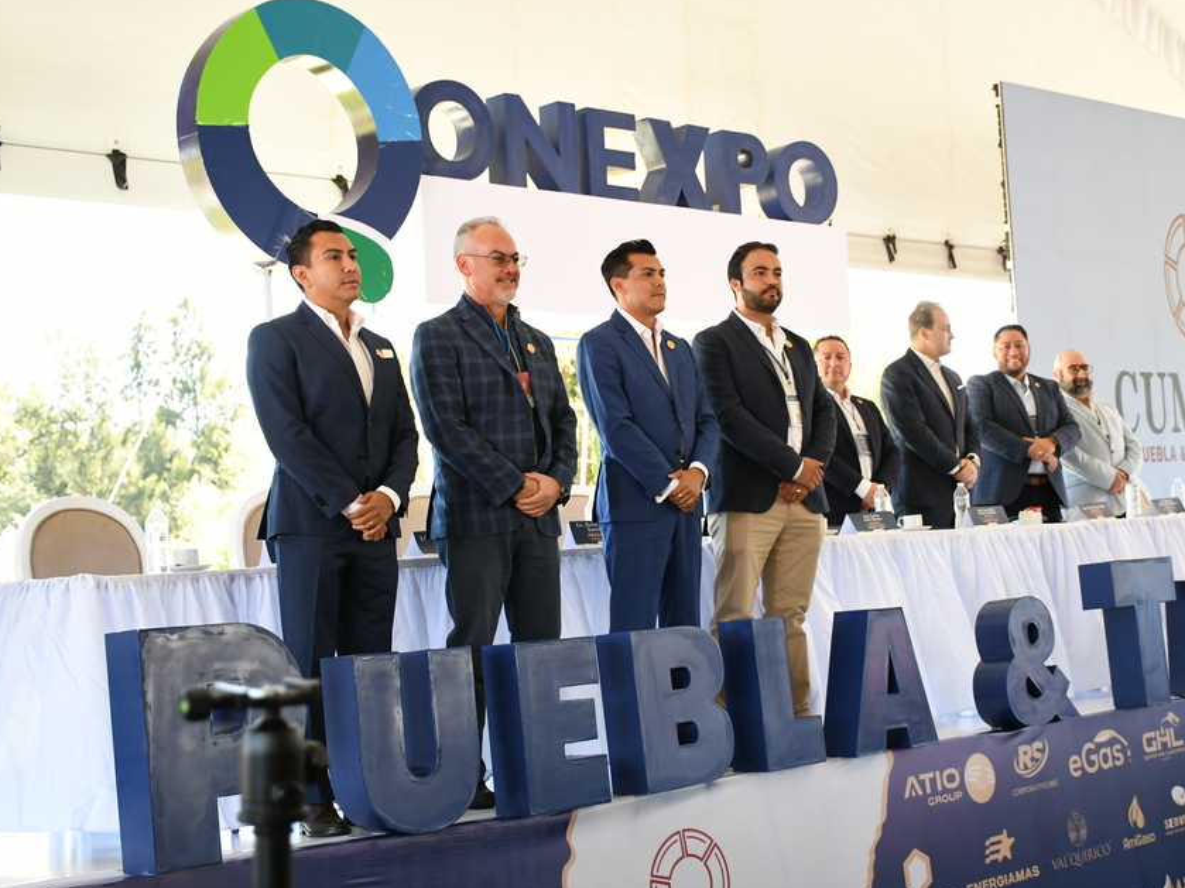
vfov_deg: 26.6
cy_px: 461
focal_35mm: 55
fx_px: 1883
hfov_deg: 34.9
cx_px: 674
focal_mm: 32
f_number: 4
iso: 1000
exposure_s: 1/250
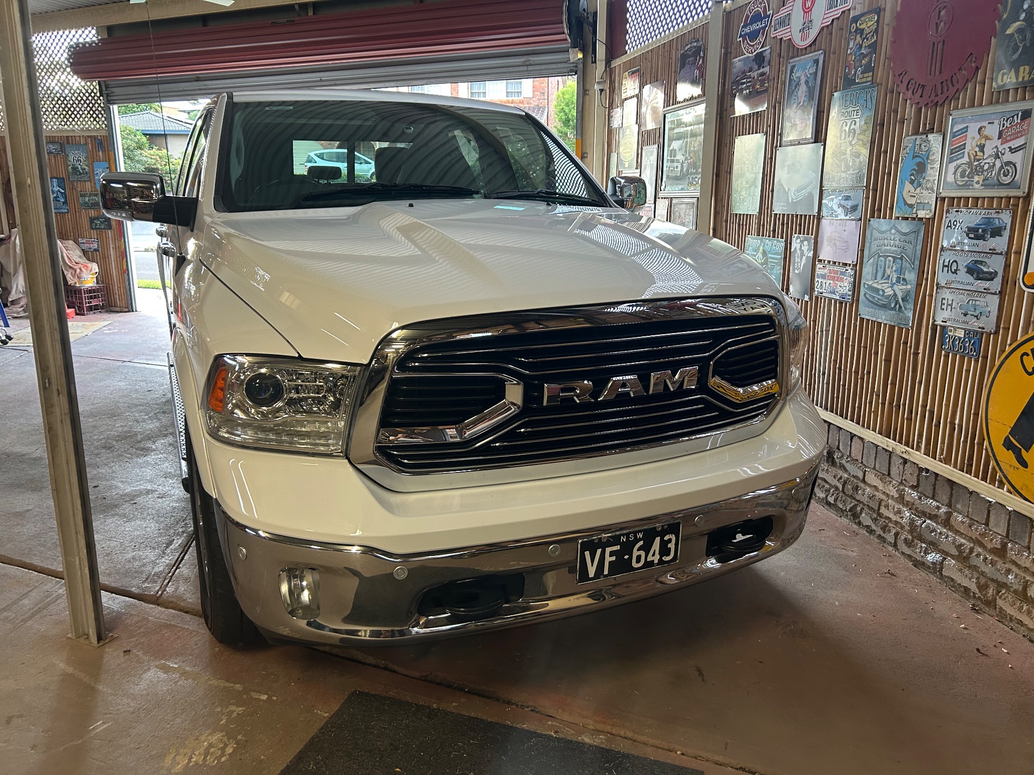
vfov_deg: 53.1
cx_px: 517
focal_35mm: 26
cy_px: 388
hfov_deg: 67.3
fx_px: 777
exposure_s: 1/50
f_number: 1.5
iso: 160
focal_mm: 5.7
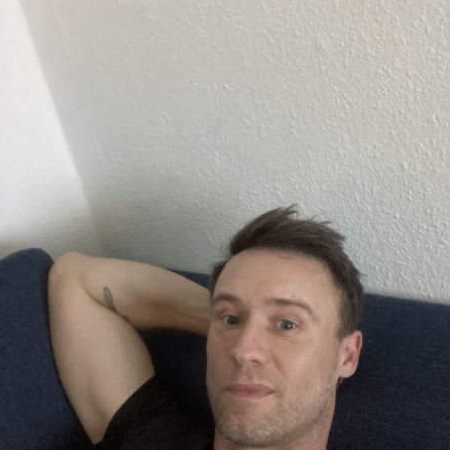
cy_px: 244
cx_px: 224
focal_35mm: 38
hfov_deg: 43.9
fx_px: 559
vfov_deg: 43.8
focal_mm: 2.87
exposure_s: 1/15
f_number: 2.2
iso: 1000
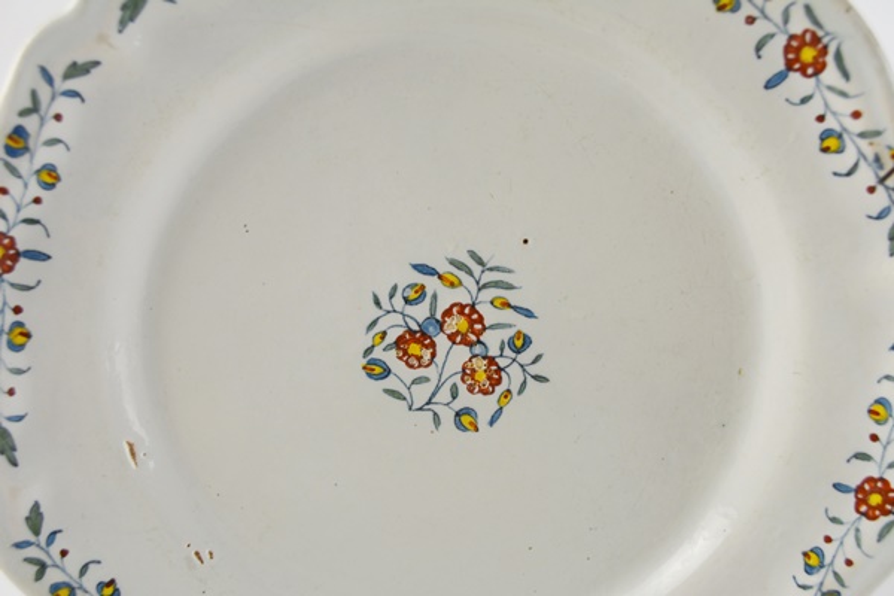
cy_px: 298
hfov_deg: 57.2
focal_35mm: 33
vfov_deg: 40.0
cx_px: 447
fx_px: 819
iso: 200
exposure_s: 1/125
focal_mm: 22
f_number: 5.6
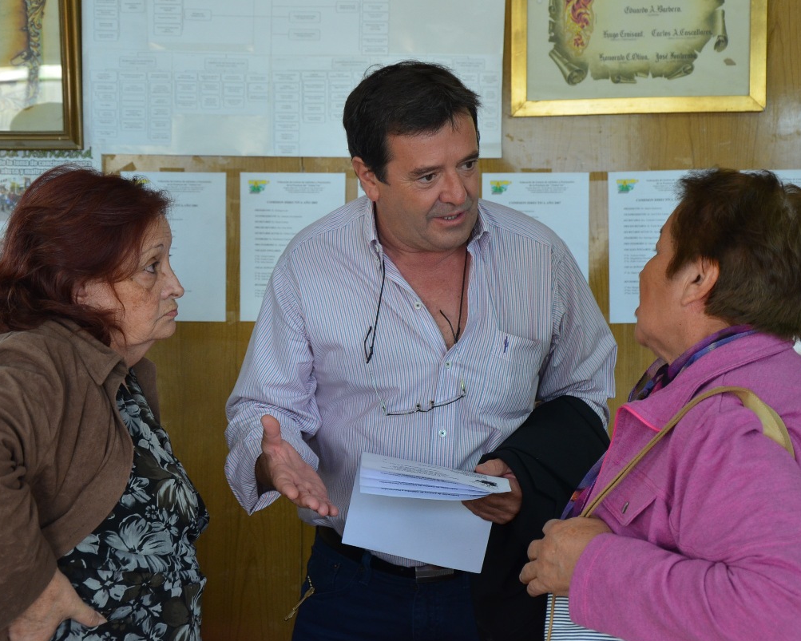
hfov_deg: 27.5
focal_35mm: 69
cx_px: 433
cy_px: 319
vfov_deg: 22.2
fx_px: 1636
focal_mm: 40
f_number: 4.5
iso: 800
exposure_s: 1/50
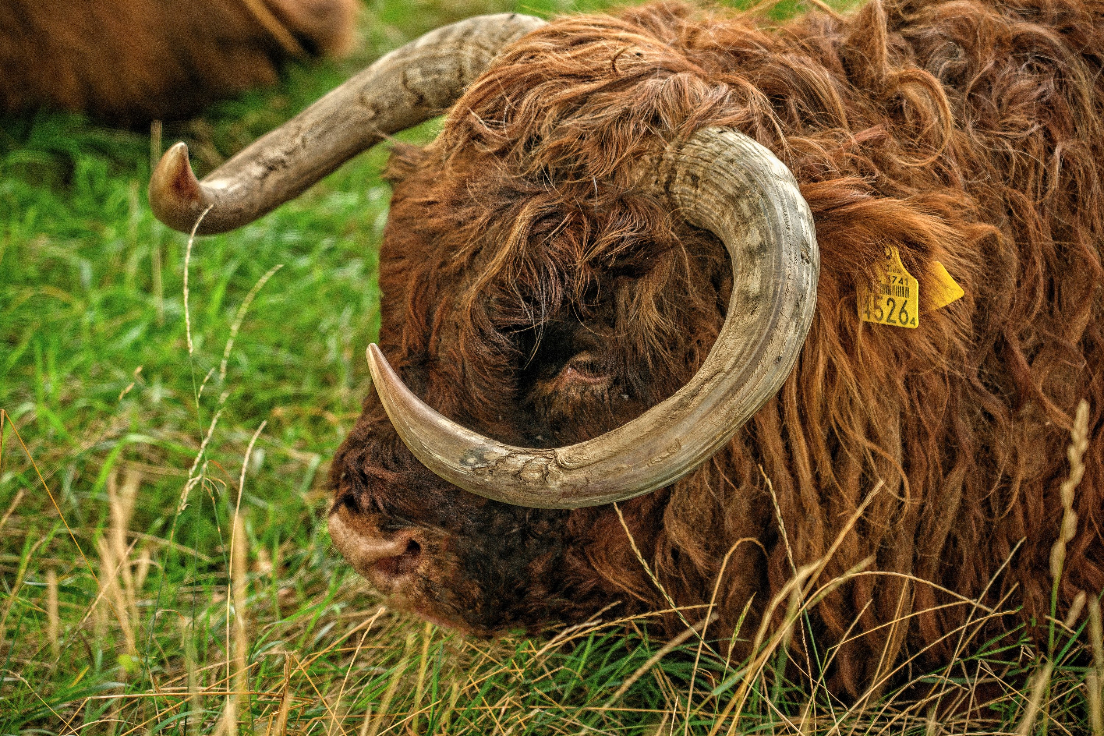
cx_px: 552
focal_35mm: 105
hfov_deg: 19.5
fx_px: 3220
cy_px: 368
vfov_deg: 13.0
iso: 320
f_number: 4
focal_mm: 105
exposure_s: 1/80
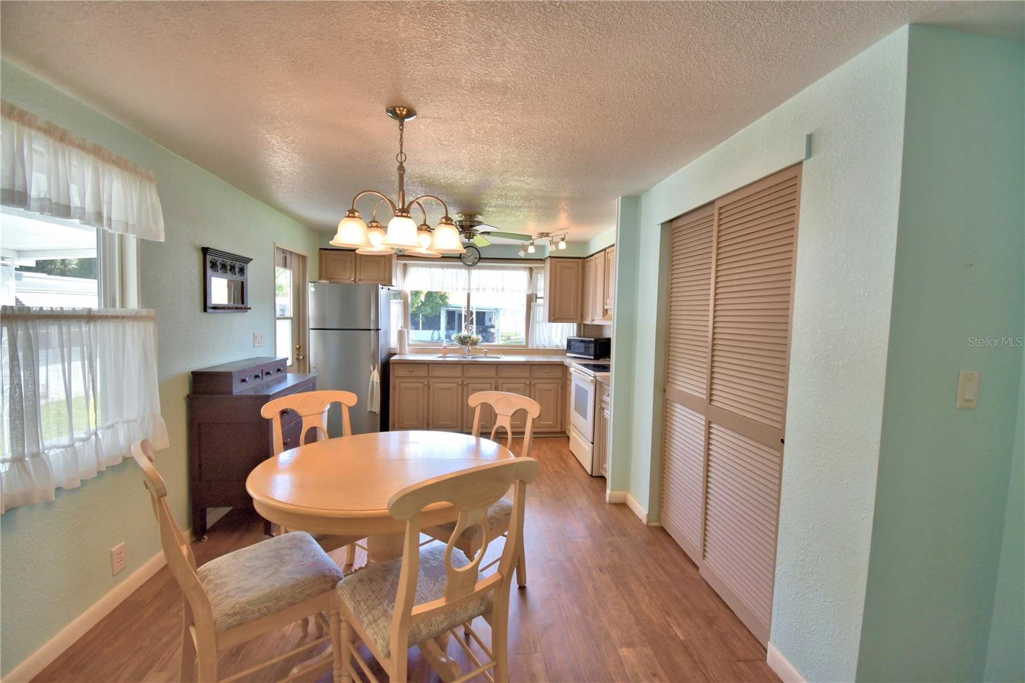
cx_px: 512
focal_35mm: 15
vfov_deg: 77.3
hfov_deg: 100.4
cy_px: 342
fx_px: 427
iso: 280
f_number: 4.5
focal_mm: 10
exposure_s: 1/125
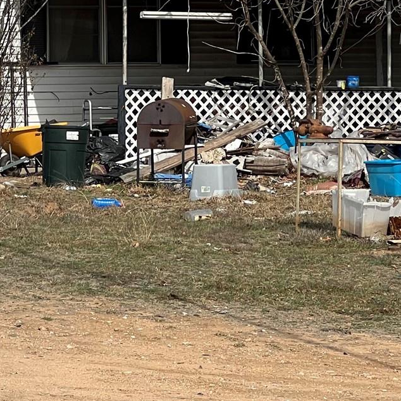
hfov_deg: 8.0
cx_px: 141
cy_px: 96
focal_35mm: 220
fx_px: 2883
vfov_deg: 7.9
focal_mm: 9
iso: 32
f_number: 2.8
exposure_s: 1/960
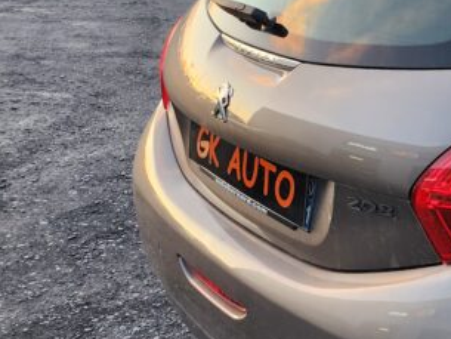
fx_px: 821
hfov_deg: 26.1
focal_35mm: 63
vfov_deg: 23.2
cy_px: 129
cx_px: 589
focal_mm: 5
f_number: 1.8
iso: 125
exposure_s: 1/100
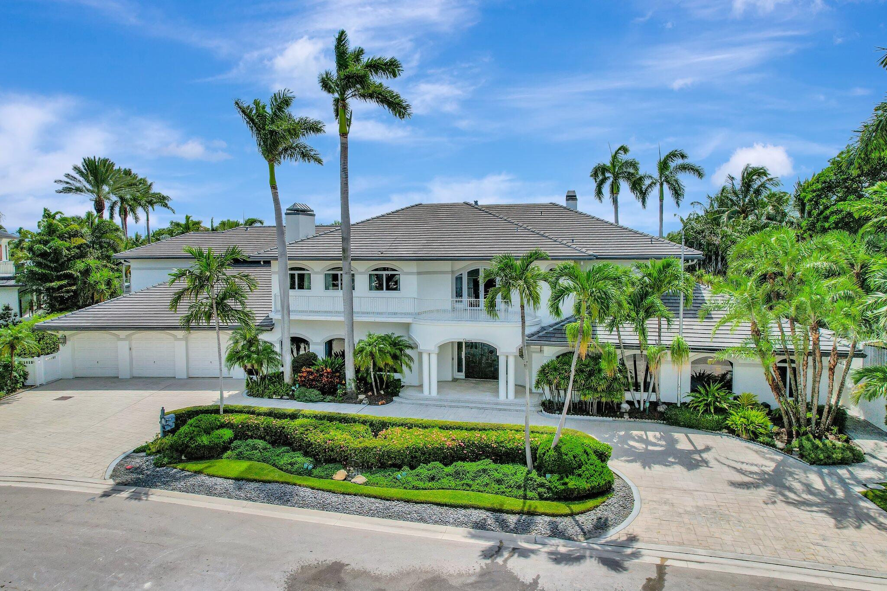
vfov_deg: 57.2
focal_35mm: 22
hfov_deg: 78.6
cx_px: 444
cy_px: 296
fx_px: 542
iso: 100
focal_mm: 8.38
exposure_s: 1/4000
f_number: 2.8
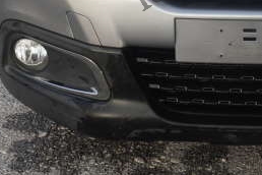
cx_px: 267
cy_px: -84
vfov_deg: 9.9
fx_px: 976
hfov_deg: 15.0
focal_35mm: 134
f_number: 4
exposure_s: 1/160
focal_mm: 21
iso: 100
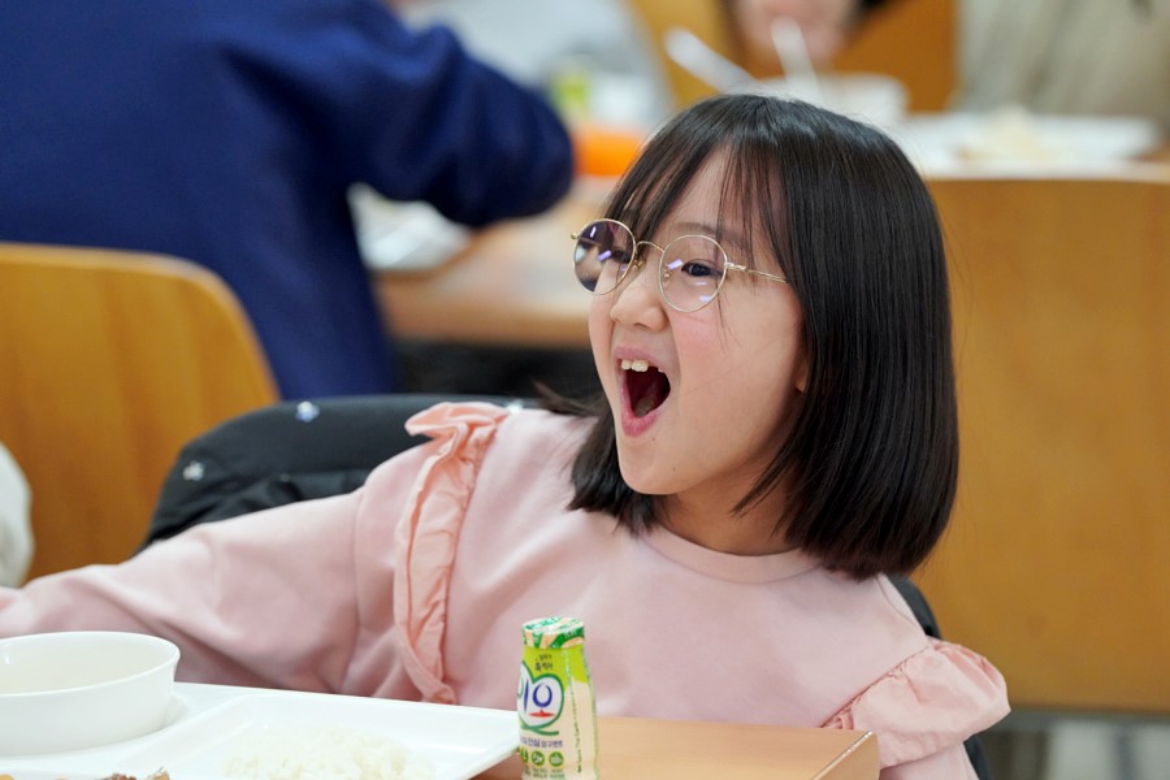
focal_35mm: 200
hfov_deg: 10.3
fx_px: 6499
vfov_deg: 6.9
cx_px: 585
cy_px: 390
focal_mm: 200
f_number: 4
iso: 3200
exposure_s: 1/250
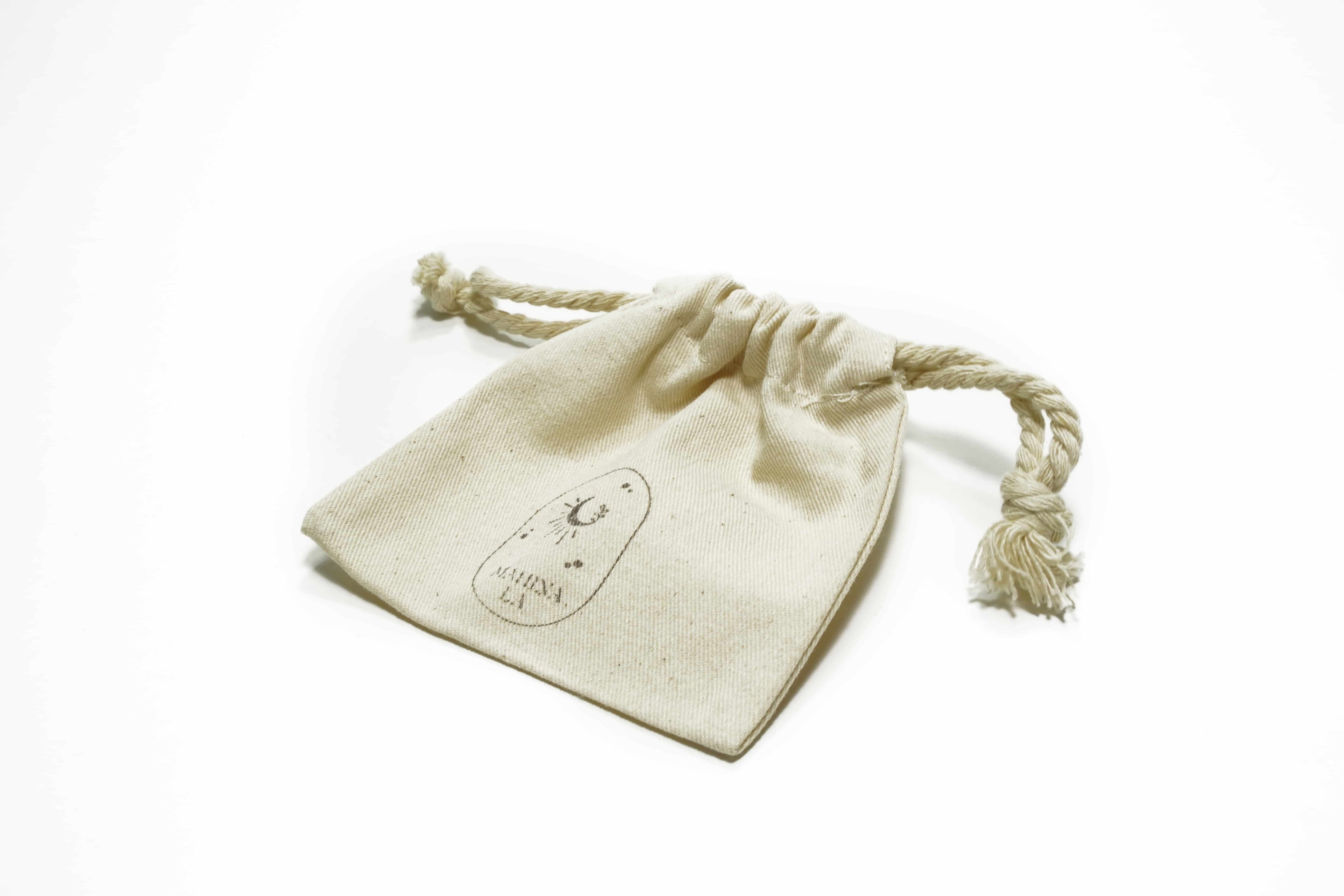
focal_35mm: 64
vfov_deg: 21.2
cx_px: 672
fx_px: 2389
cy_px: 448
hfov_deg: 31.4
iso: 800
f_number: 22
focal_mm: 64
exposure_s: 1/13
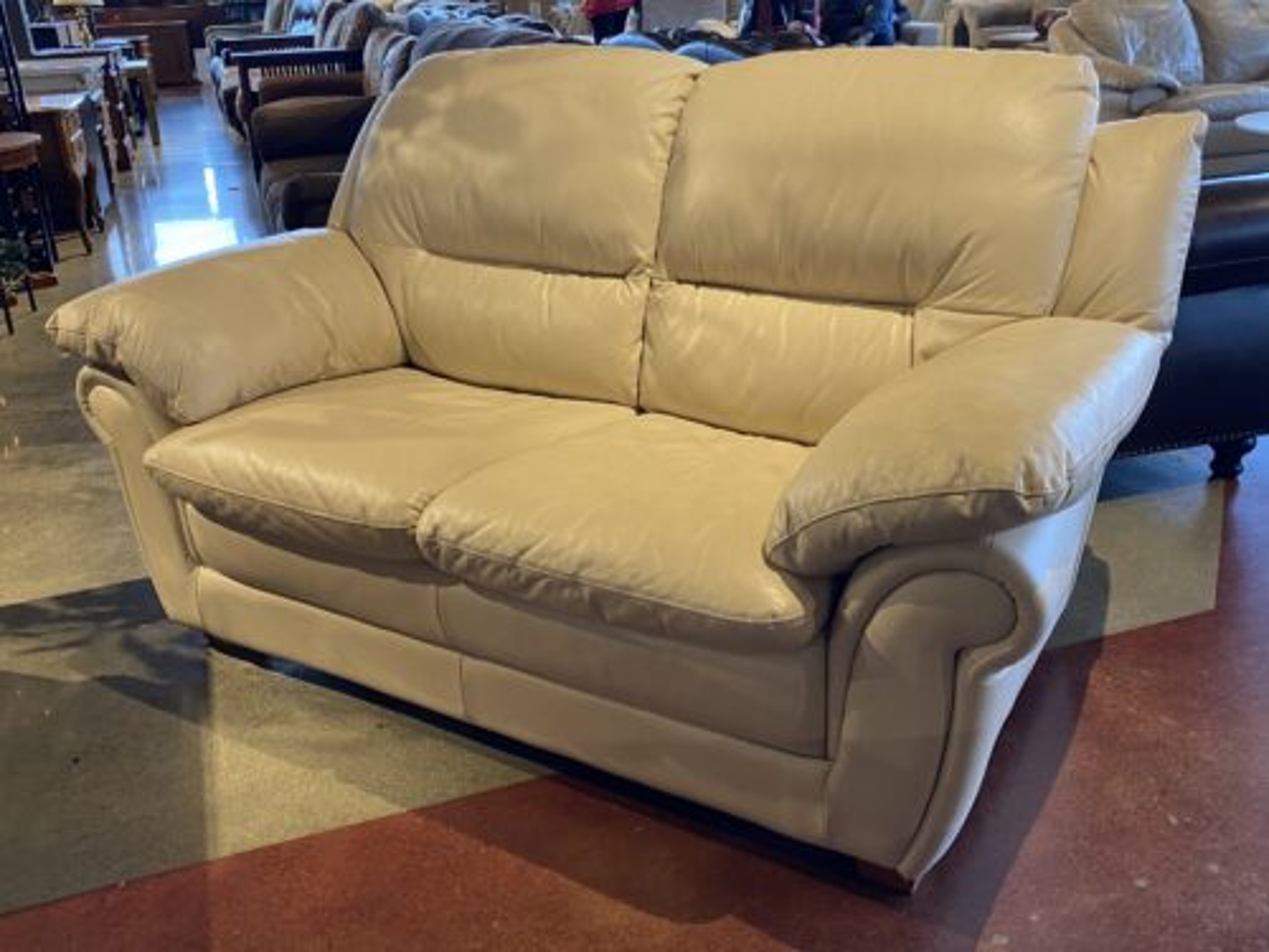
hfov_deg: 67.3
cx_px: 634
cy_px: 476
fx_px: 953
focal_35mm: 26
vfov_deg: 53.1
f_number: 1.8
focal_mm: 4.25
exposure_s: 1/60
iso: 100
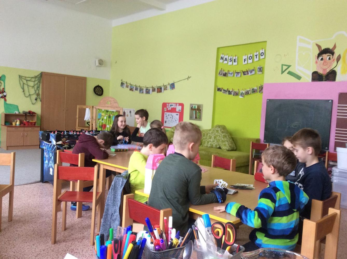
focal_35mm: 32
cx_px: 174
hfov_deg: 56.9
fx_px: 320
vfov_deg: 44.0
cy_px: 130
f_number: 2.4
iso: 100
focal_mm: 3.3
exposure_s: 1/25
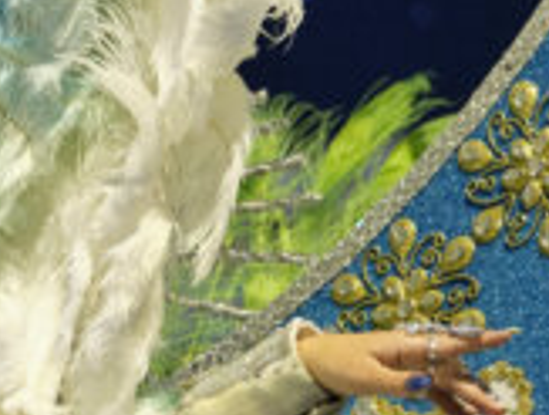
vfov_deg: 2.8
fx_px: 8377
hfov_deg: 3.7
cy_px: 261
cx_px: -162
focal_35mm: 527
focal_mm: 74.4
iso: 1250
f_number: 2.8
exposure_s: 1/640
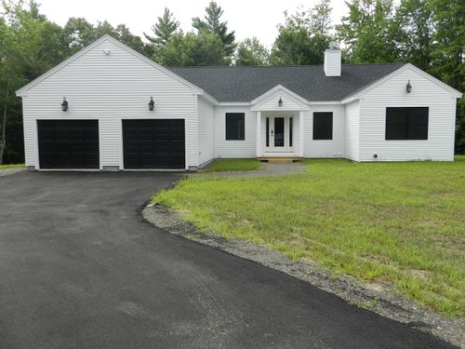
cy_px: 174
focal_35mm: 32
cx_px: 232
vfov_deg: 44.2
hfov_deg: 56.8
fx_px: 430
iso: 160
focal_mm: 5.6
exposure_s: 1/640
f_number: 3.7
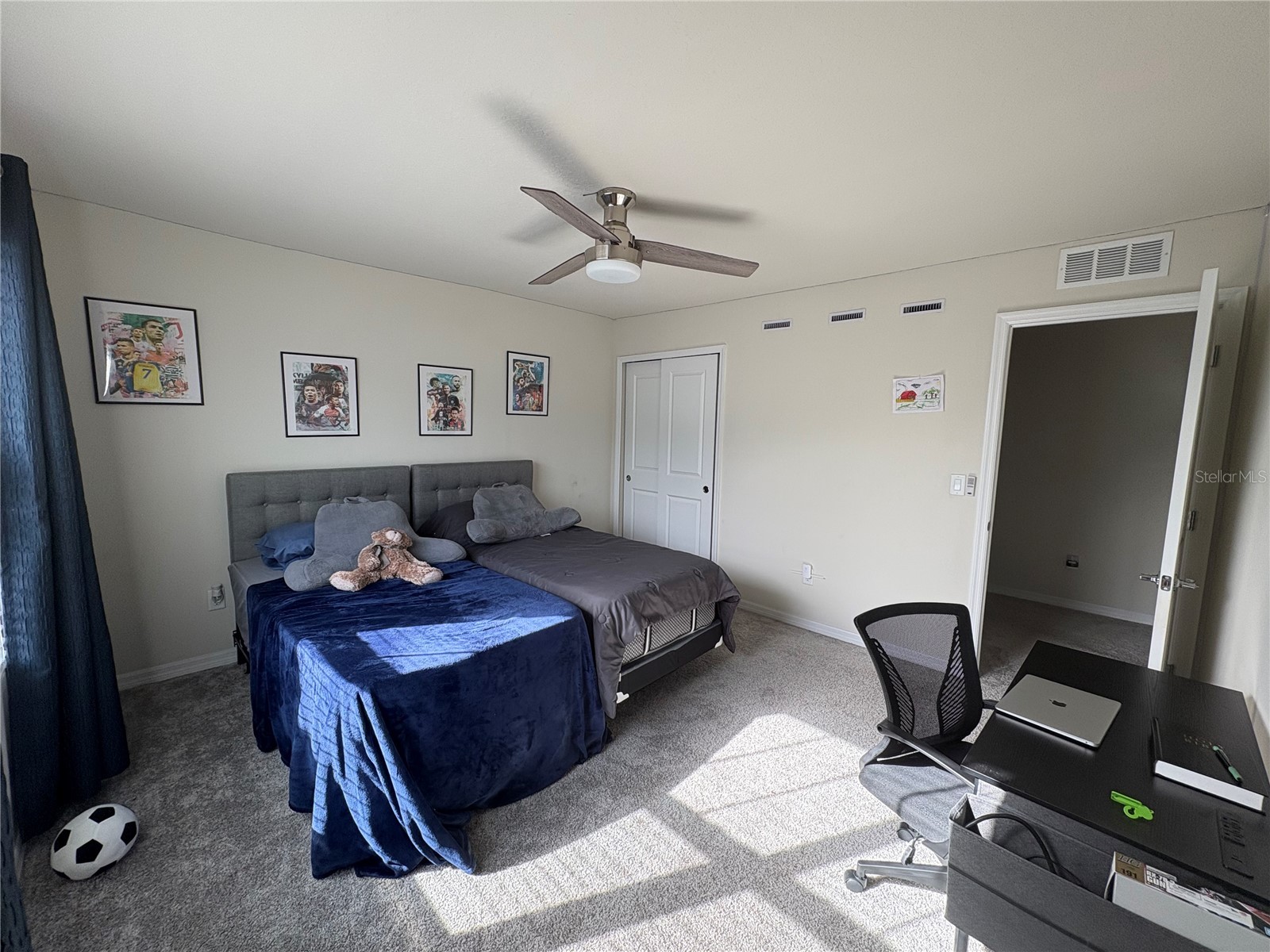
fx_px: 514
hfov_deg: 102.1
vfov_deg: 85.7
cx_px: 635
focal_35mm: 14
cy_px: 476
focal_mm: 2.22
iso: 64
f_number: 2.2
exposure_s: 1/99
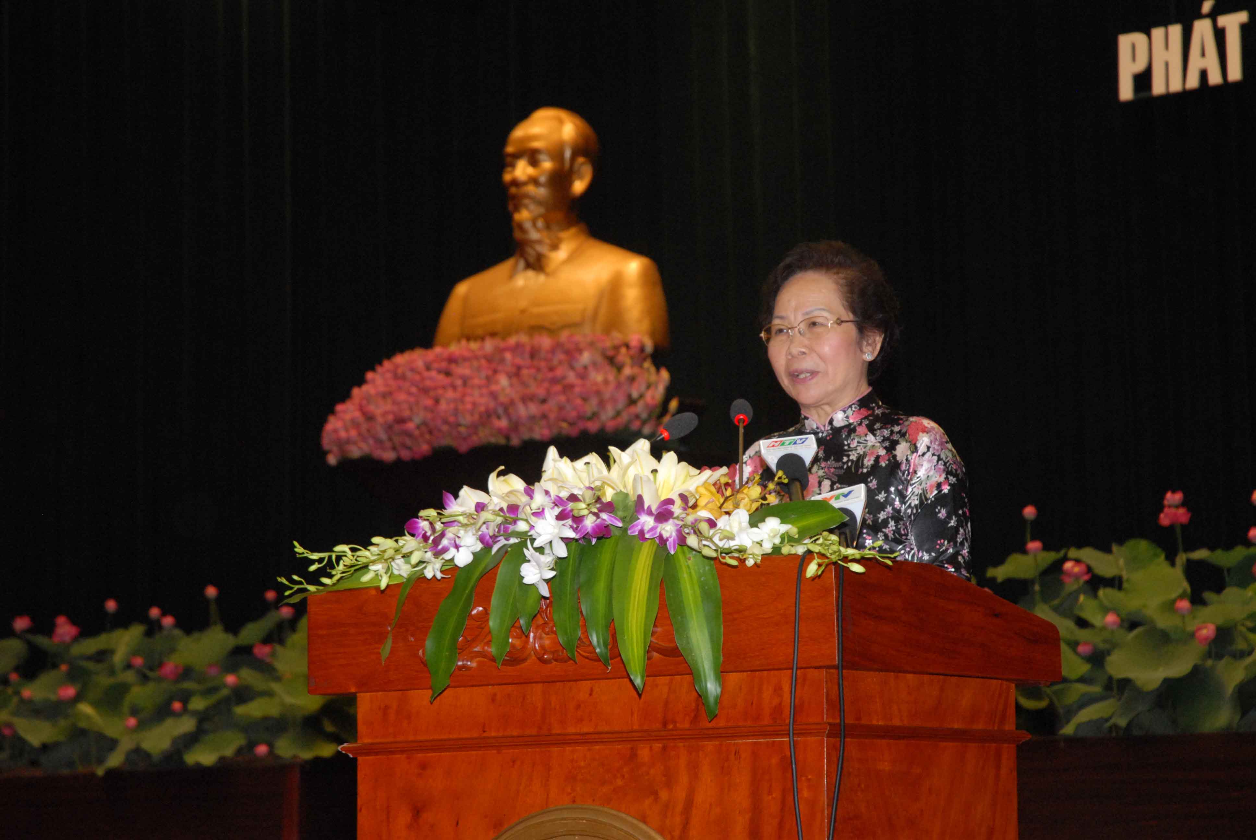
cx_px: 628
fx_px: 3406
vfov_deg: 14.1
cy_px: 420
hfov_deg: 20.9
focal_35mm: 98
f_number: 7.1
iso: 800
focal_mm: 65
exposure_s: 1/60
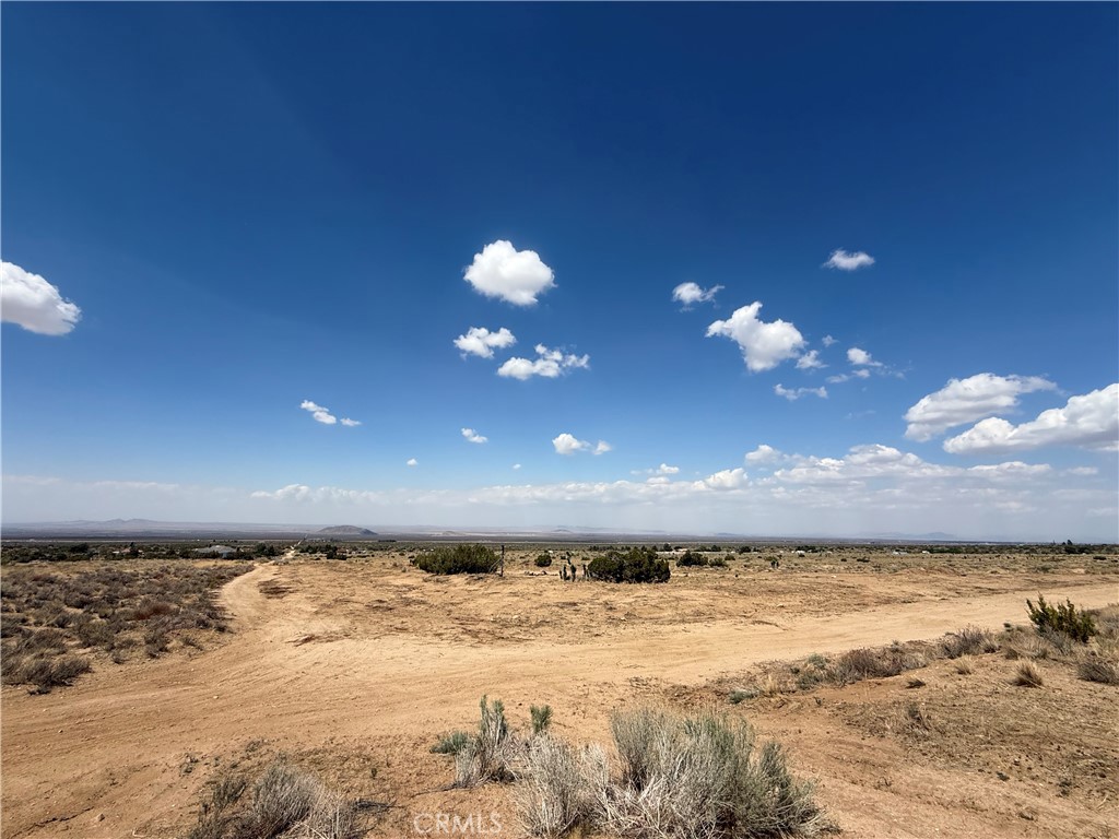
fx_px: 453
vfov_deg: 85.7
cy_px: 420
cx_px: 560
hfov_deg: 102.1
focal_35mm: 14
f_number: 2.2
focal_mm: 2.22
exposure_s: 1/5155
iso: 50
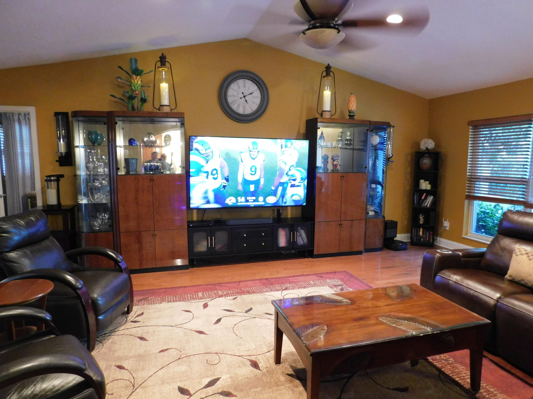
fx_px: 354
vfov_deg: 58.9
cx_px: 266
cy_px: 200
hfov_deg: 73.9
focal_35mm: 23
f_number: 3
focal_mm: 4
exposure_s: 1/8
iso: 640
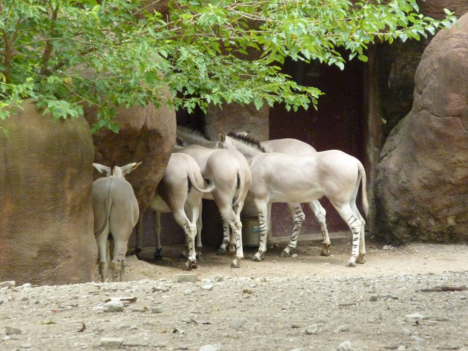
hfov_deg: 6.6
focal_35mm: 300
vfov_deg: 5.0
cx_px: 234
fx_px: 4056
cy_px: 176
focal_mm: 49.2
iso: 800
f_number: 4.9
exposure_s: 1/500
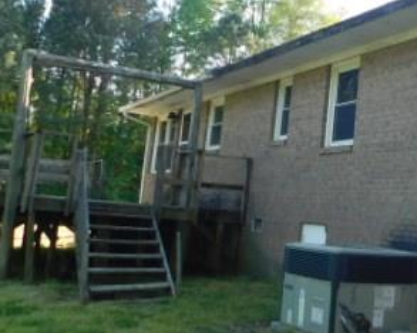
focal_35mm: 64
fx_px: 789
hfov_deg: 28.3
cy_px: 112
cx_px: 387
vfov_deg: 23.7
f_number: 3.2
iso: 125
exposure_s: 1/200
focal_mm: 5.3
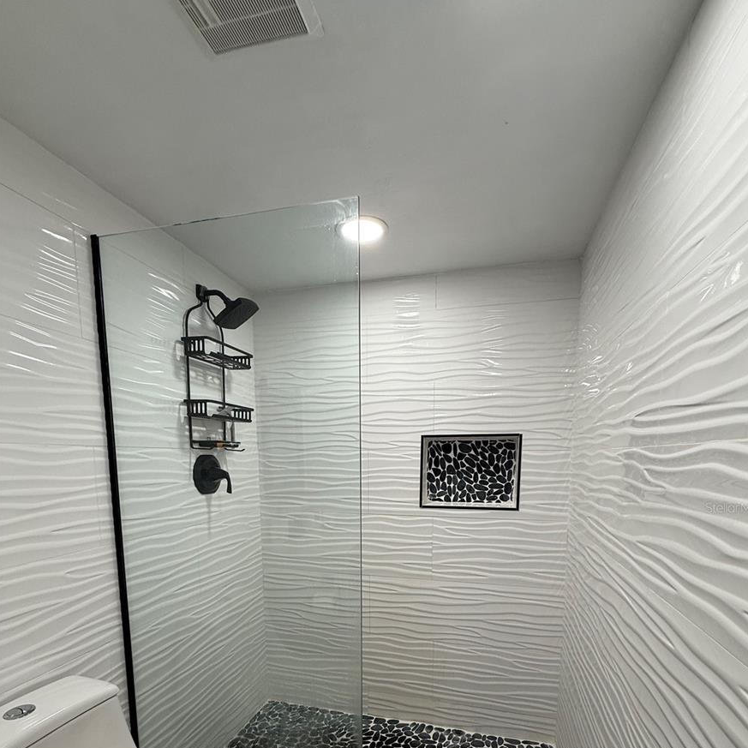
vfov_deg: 80.8
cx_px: 380
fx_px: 416
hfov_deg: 84.0
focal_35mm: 17
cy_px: 507
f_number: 2.2
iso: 80
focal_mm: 2.22
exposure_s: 1/120
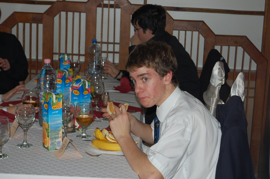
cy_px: 90
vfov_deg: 16.5
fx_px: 618
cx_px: 135
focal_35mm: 82
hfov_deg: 24.7
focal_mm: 55
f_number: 5.6
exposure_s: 1/60
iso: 400
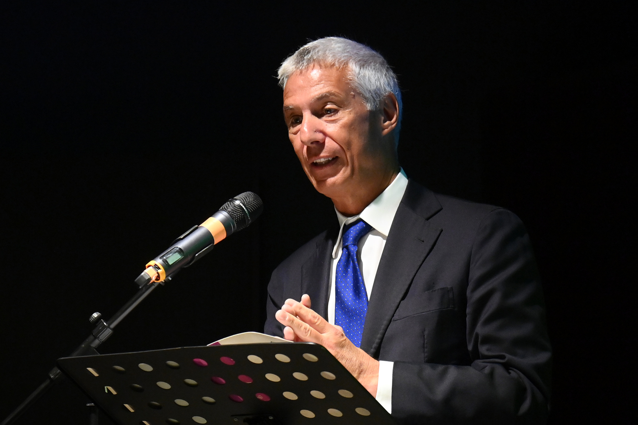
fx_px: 3189
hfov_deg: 11.4
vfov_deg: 7.6
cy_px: 212
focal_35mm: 180
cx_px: 319
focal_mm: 120
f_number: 4
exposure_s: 1/400
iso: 4000
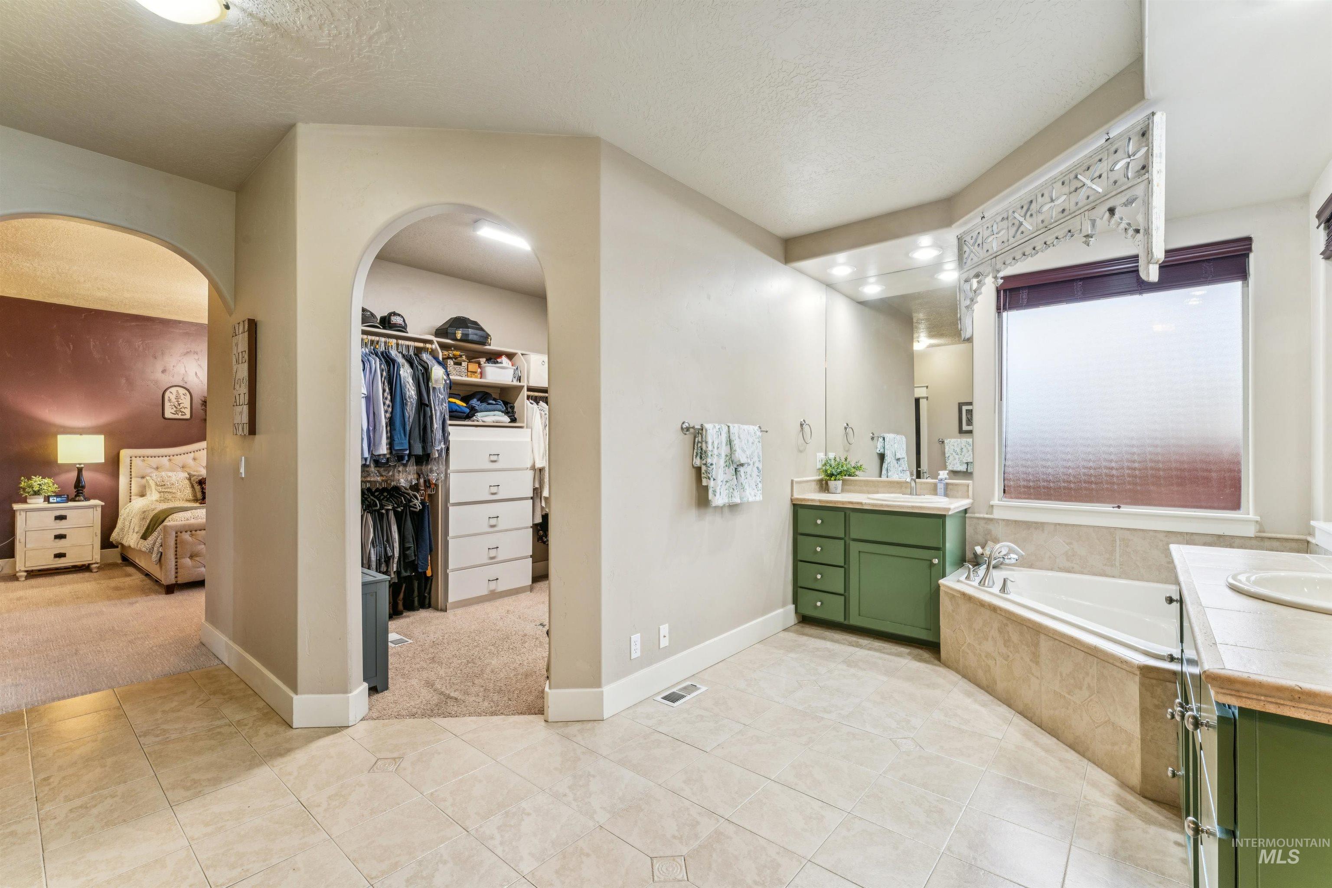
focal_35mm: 16
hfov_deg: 98.5
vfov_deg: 75.5
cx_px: 666
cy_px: 444
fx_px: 573
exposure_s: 1/2.5
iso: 400
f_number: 13
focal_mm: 15.5
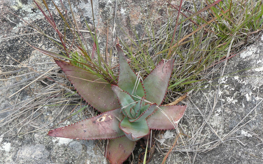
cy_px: 105
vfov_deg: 16.9
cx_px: 145
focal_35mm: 77
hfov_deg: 26.8
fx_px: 552
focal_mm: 9.9
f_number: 4
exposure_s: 1/250
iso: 100
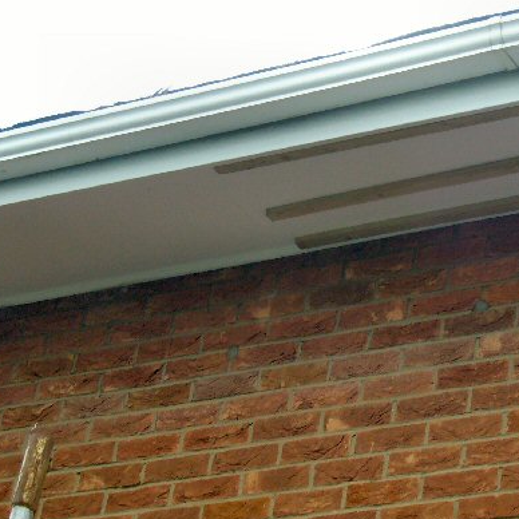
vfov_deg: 12.9
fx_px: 2290
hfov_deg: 12.8
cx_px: 463
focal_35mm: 135
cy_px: 174
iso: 100
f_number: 4.3
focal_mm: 13
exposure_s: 1/125
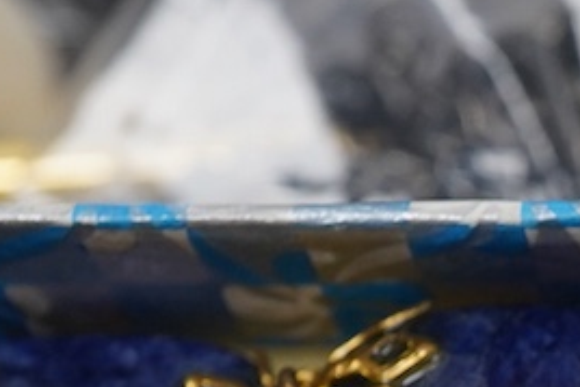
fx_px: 2434
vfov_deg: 8.8
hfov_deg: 13.0
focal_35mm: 151
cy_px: 638
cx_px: 807
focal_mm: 30
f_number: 11
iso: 1250
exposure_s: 1/125
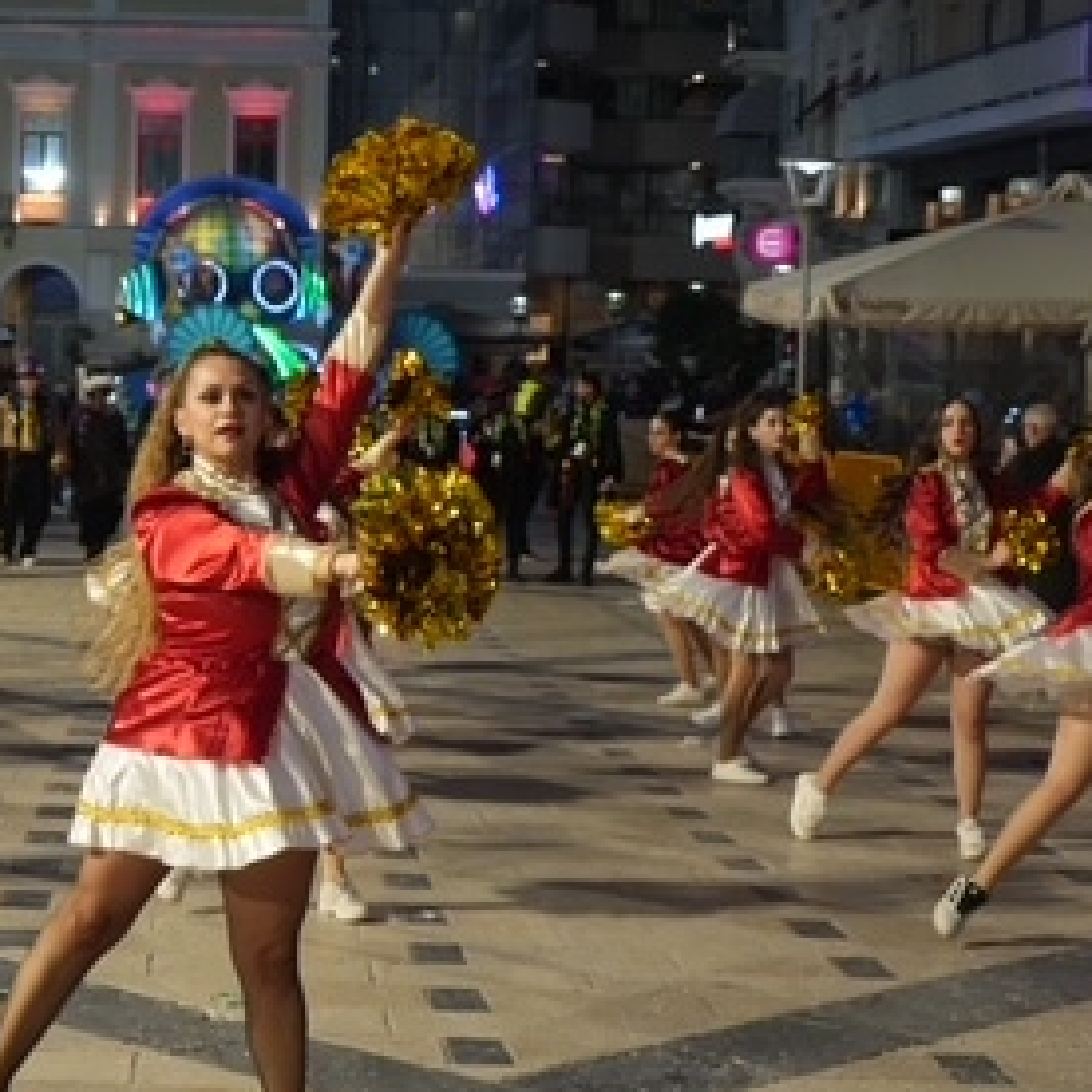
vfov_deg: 22.5
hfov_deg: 22.3
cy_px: 542
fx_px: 2748
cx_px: 305
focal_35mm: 77
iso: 1250
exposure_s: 1/200
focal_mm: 39
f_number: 4
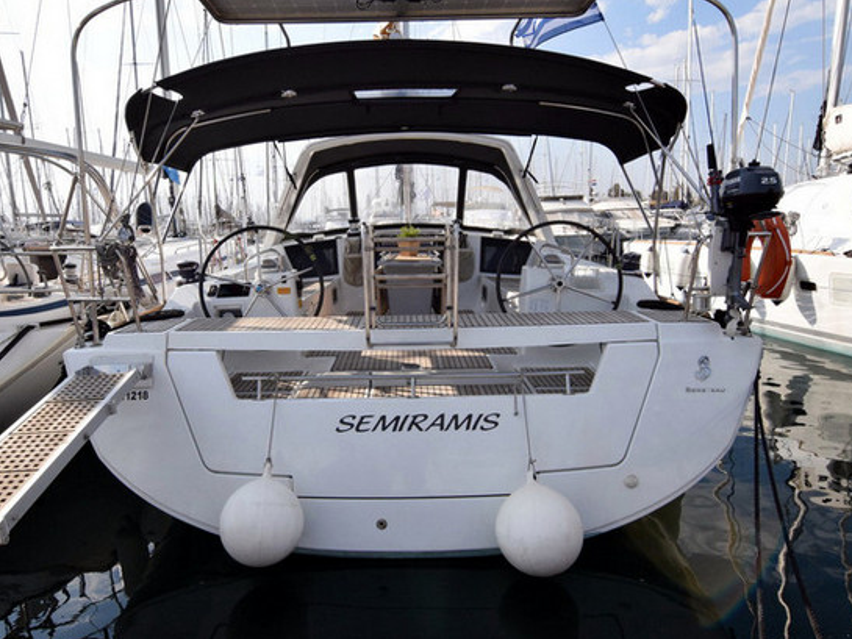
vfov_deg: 58.9
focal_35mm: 23
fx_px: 566
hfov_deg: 73.9
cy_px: 321
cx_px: 408
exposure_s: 1/800
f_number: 14
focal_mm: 14
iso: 1600
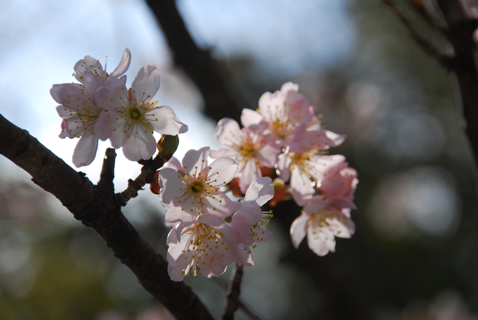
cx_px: 239
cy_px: 160
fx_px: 3987
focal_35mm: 300
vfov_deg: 4.6
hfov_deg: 6.9
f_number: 6.3
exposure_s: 1/400
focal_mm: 200
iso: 100
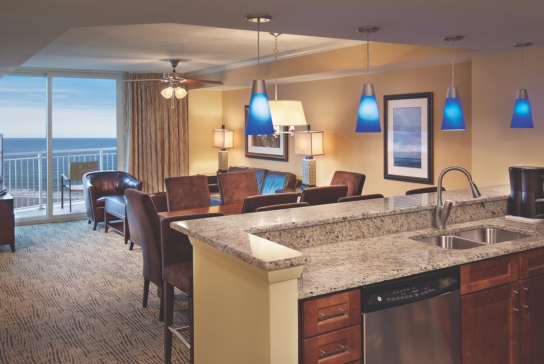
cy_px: 182
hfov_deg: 57.2
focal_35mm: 33
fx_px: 499
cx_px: 272
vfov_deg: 40.1
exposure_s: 1/60
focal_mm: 22
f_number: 8
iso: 100
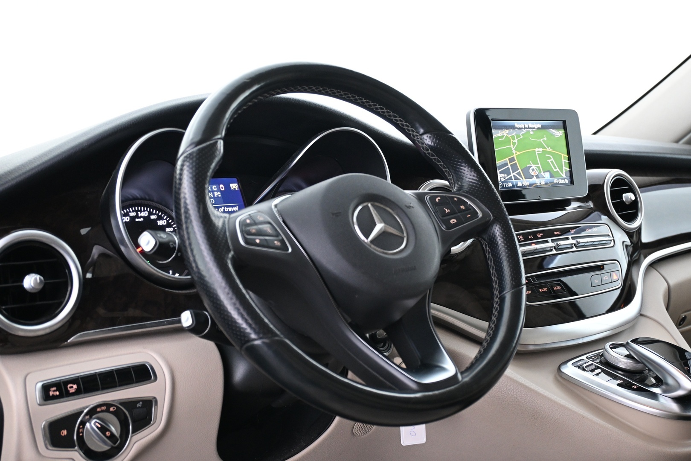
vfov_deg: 30.8
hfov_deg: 45.0
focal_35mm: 44
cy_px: 230
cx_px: 346
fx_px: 835
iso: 1600
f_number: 4.8
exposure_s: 1/10
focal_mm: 29
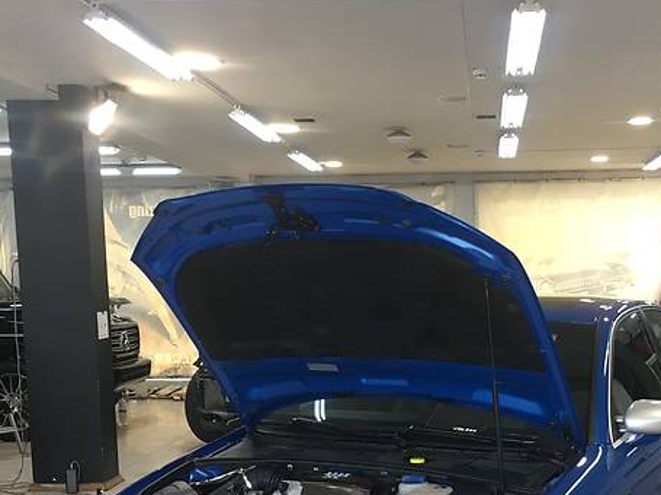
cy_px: 431
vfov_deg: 27.7
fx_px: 974
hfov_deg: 37.3
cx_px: 414
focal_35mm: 51
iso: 32
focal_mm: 4.2
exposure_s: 1/33
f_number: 2.2
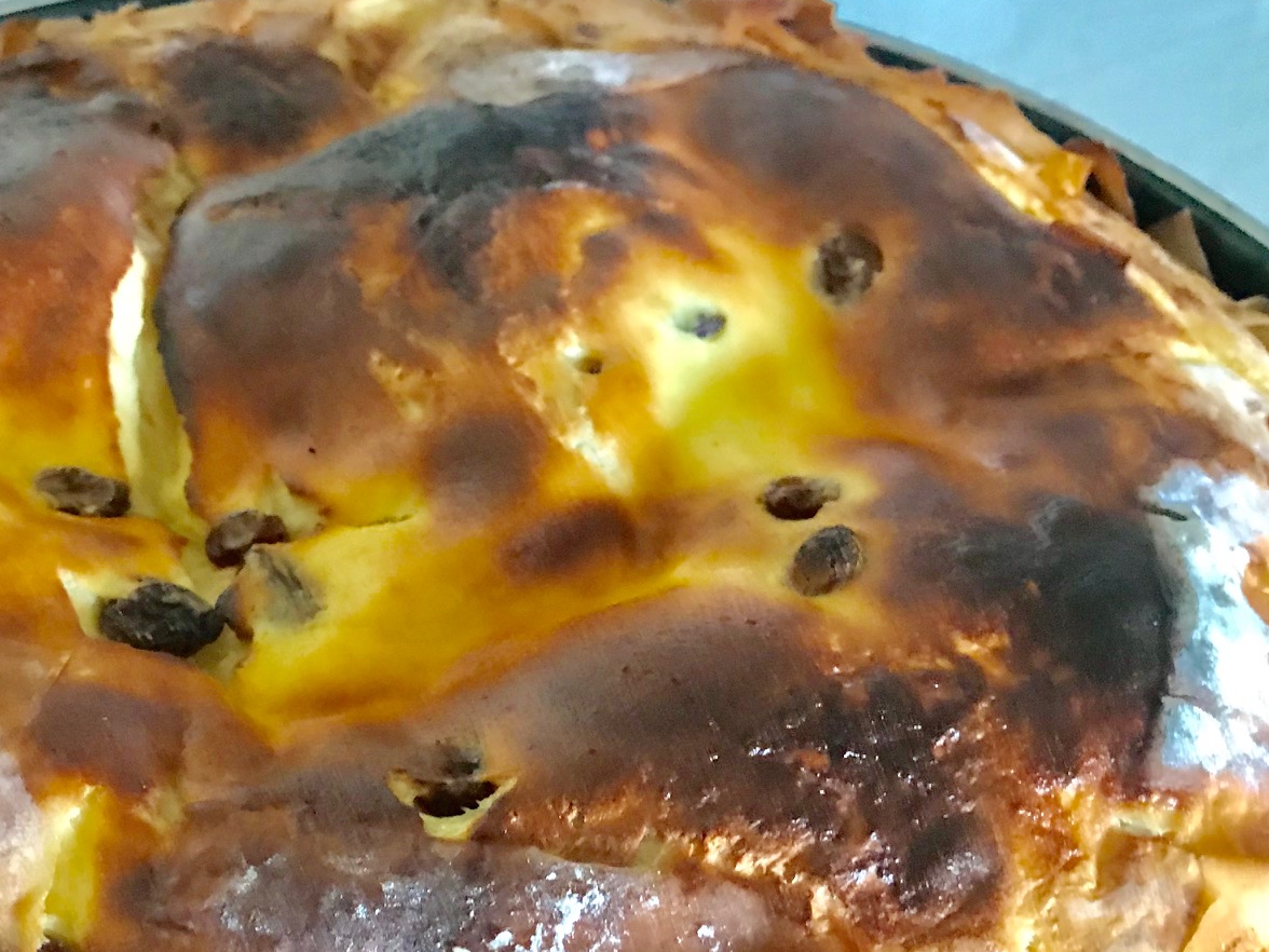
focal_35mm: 48
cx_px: 414
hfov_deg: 39.2
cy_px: 718
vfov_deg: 29.8
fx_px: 1760
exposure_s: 1/6
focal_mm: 3.99
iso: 100
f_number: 1.8
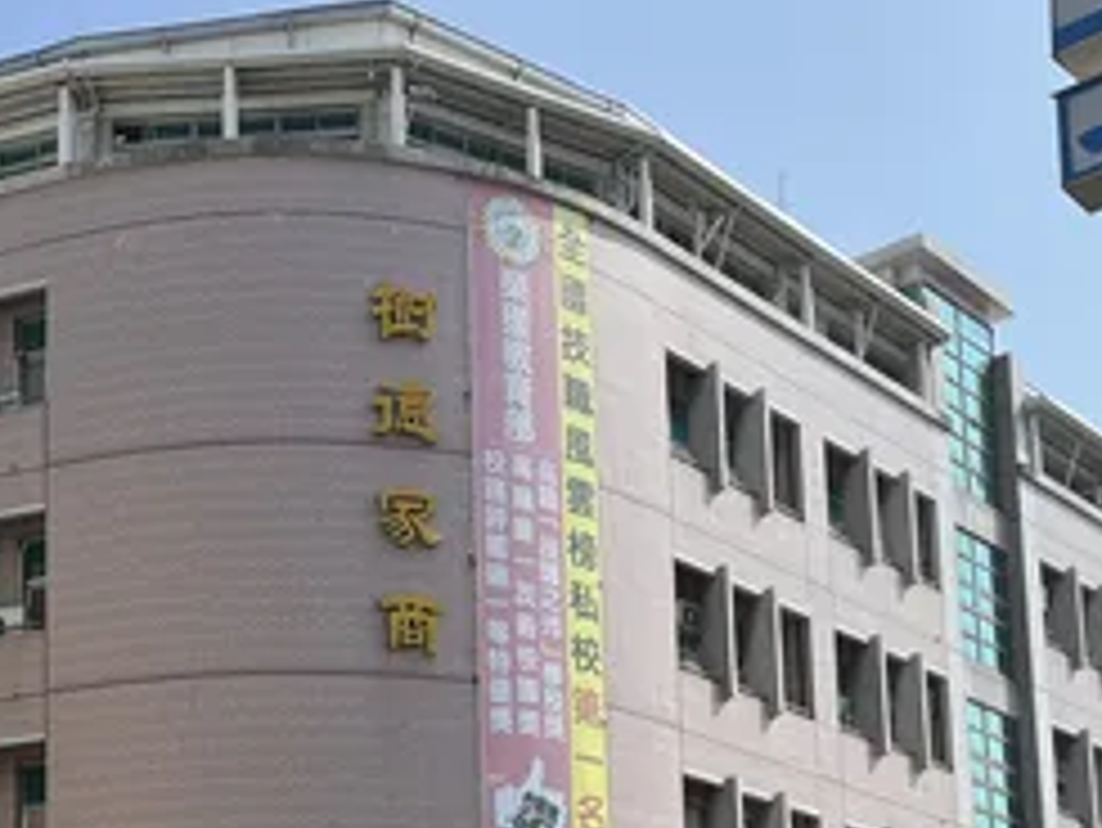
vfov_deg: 20.3
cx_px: 292
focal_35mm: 68
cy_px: 990
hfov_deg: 28.2
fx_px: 2166
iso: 50
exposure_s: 1/3311
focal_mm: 5.1
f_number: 1.6
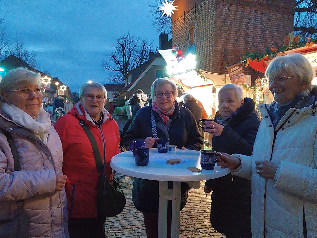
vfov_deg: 45.4
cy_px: 122
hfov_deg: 58.4
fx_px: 284
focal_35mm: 31
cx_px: 159
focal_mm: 4.75
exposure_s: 1/16.7
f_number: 1.8
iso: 1099
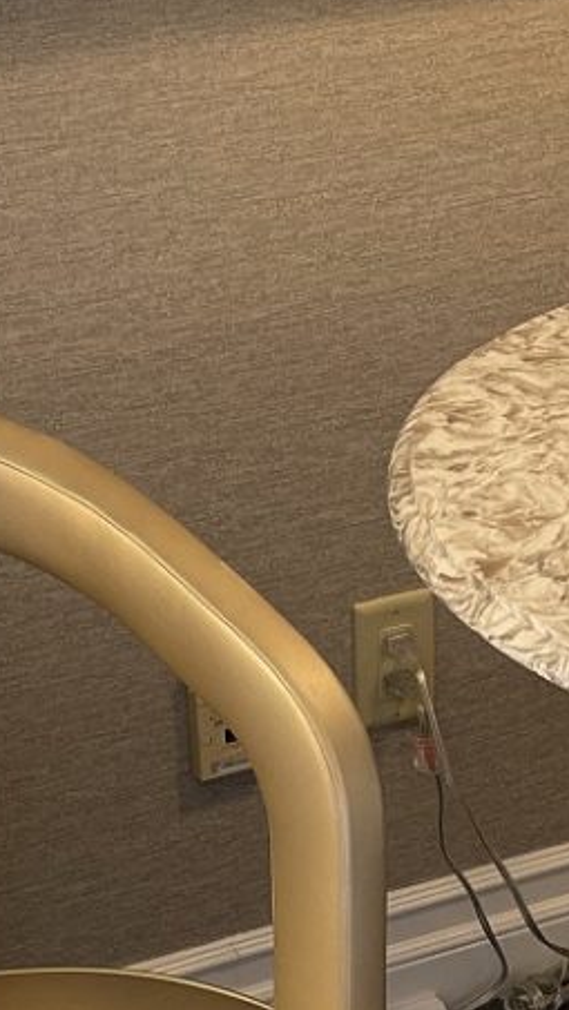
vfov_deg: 21.6
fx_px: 2574
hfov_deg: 12.6
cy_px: 948
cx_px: 435
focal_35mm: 96
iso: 125
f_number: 1.6
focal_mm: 5.1
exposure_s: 1/60
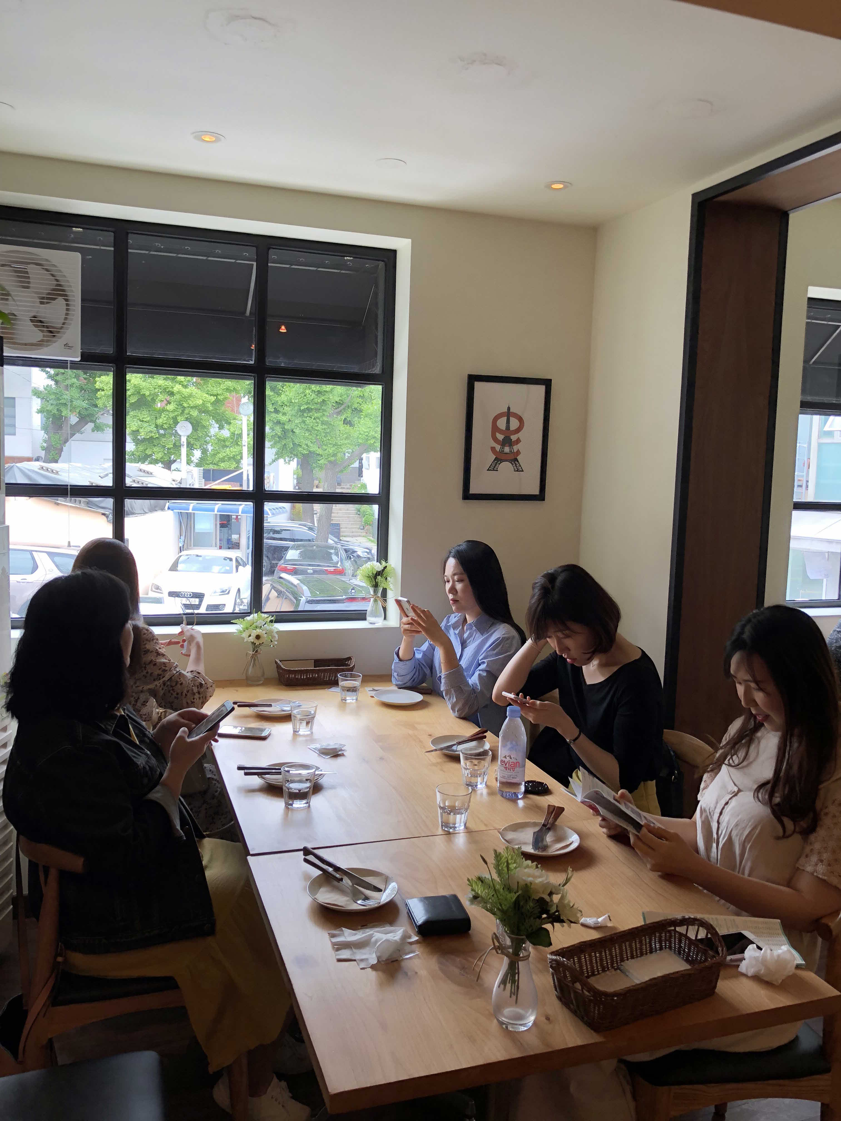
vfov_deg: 63.4
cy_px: 560
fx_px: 907
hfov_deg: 49.7
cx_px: 420
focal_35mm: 28
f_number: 1.8
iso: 50
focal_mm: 4
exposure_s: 1/120
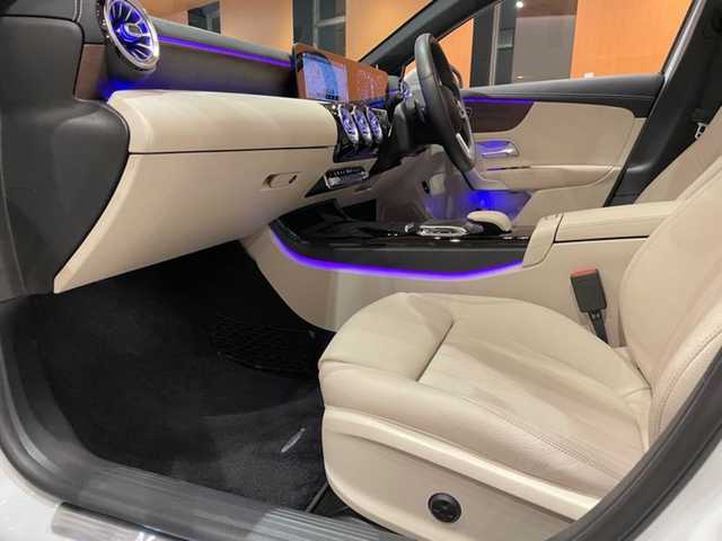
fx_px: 542
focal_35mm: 26
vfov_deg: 53.1
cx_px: 361
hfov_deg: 67.3
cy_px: 270
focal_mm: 4.2
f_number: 1.6
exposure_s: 1/50
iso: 250
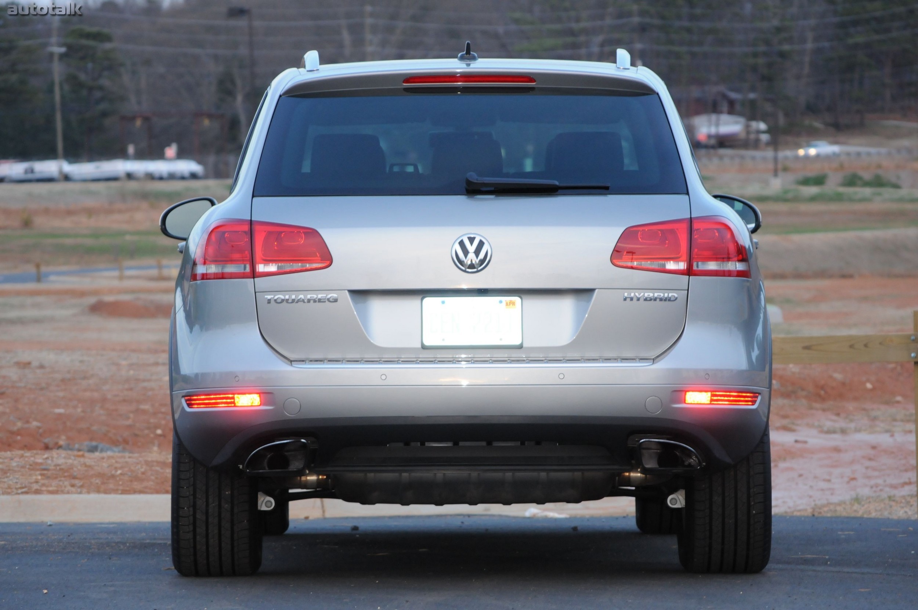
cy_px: 305
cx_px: 459
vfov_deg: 7.6
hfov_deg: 11.4
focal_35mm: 180
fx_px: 4585
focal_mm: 120
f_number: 8
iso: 1000
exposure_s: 1/60
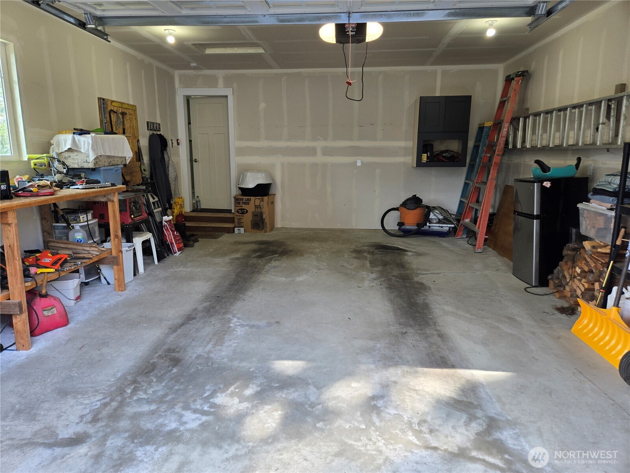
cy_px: 236
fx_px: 419
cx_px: 315
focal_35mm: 23
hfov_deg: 73.9
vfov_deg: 58.9
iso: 64
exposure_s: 1/120
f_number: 1.8
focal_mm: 5.4
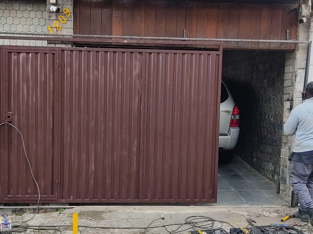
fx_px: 434
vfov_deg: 30.2
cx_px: 106
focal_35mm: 48
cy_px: 129
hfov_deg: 39.2
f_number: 1.79
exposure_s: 1/239
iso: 100
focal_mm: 4.74
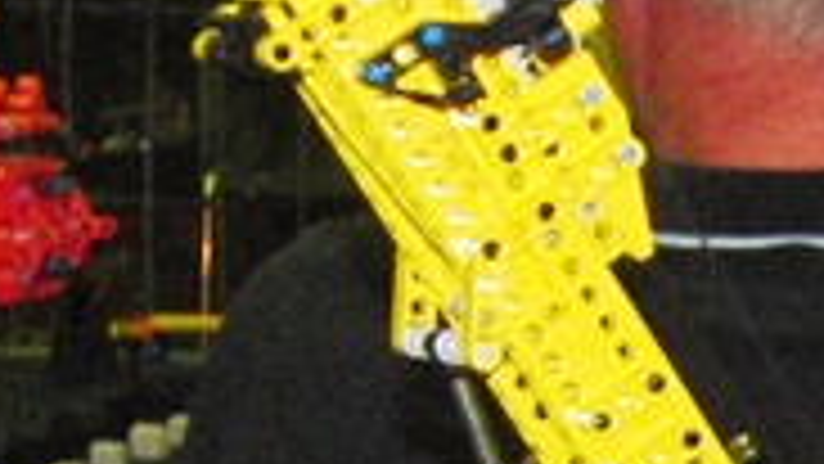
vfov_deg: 4.0
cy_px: 887
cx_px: 1486
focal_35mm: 299
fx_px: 6534
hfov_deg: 7.0
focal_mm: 8.7
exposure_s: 1/30
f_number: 3.3
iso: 400
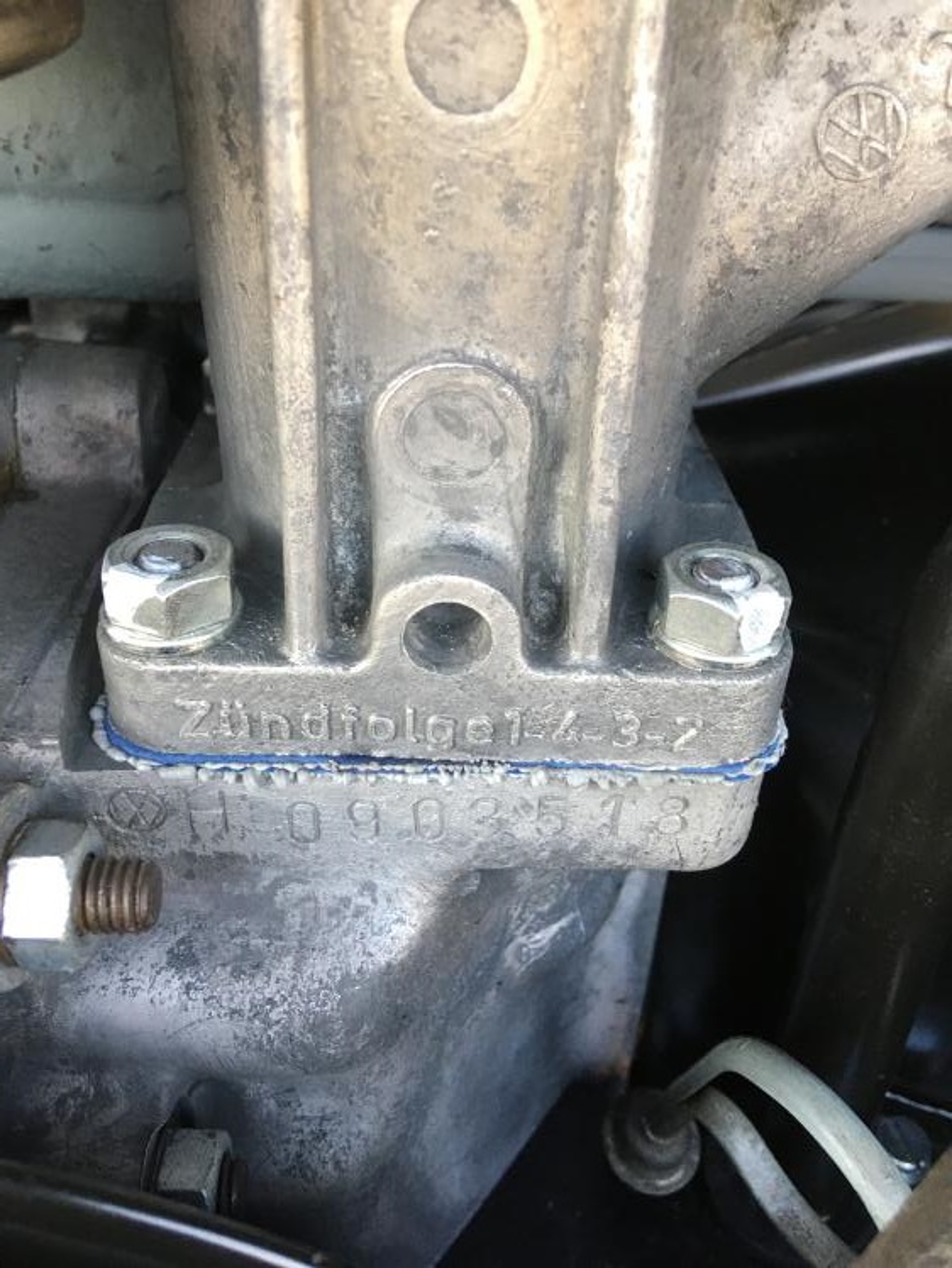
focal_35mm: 29
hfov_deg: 48.2
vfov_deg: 61.7
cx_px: 476
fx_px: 1063
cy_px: 634
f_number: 2.2
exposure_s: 1/30
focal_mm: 4.15
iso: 40
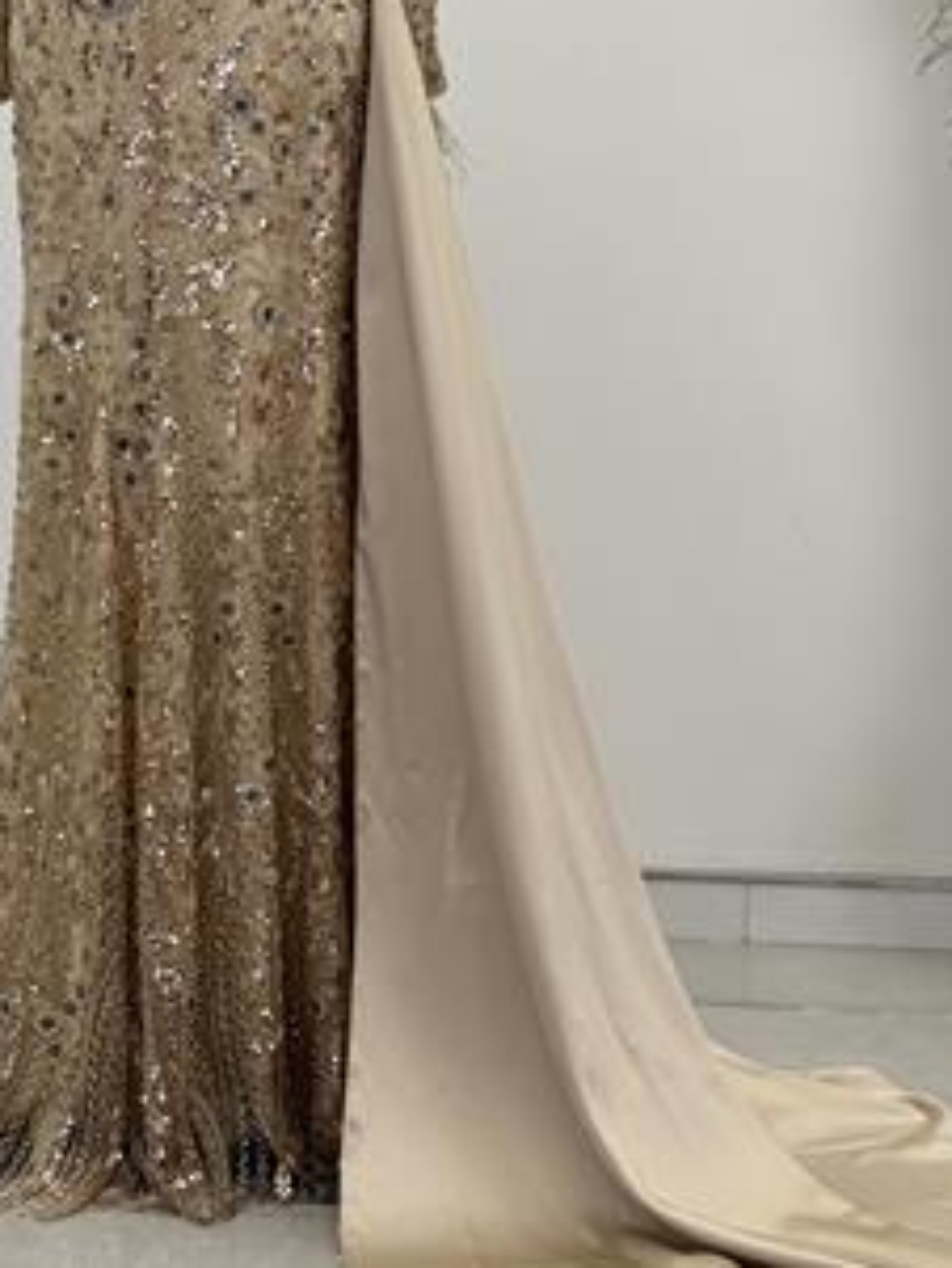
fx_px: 3041
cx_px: 181
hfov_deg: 17.6
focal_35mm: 83
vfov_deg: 23.2
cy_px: 261
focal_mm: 6.76
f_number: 1.78
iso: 64
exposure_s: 1/917
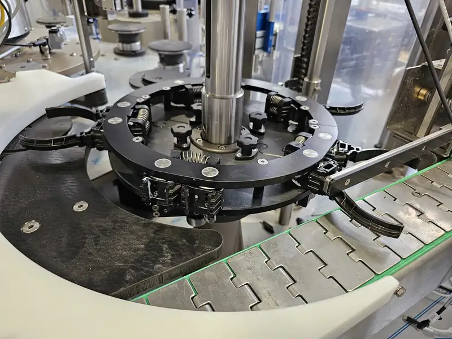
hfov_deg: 73.9
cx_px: 226
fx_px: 300
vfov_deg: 58.9
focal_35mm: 23
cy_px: 170
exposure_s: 1/100
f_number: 1.7
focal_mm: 6.3
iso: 500
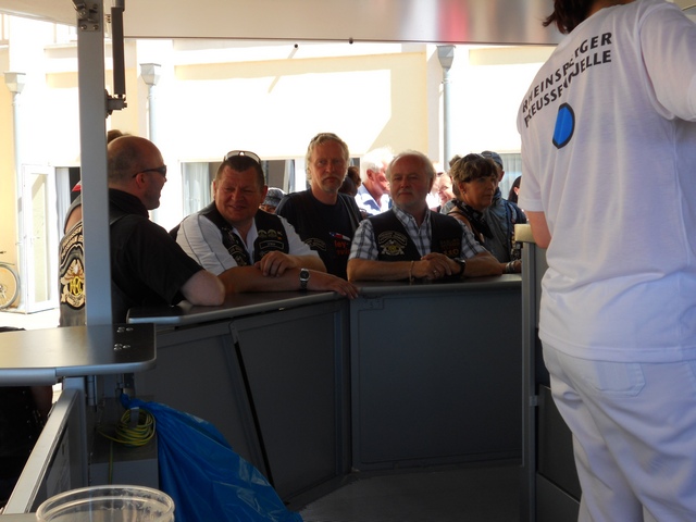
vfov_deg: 31.5
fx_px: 925
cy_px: 261
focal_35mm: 46
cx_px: 348
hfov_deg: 41.2
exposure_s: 1/160
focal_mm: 8.2
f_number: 4.3
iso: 80
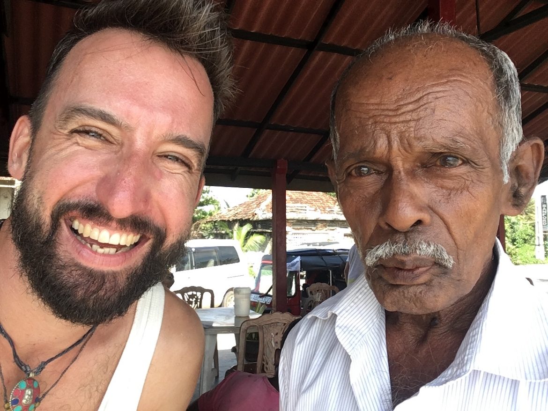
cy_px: 206
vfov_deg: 45.5
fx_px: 491
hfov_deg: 58.3
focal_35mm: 31
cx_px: 274
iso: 50
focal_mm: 2.15
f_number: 2.4
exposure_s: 1/370
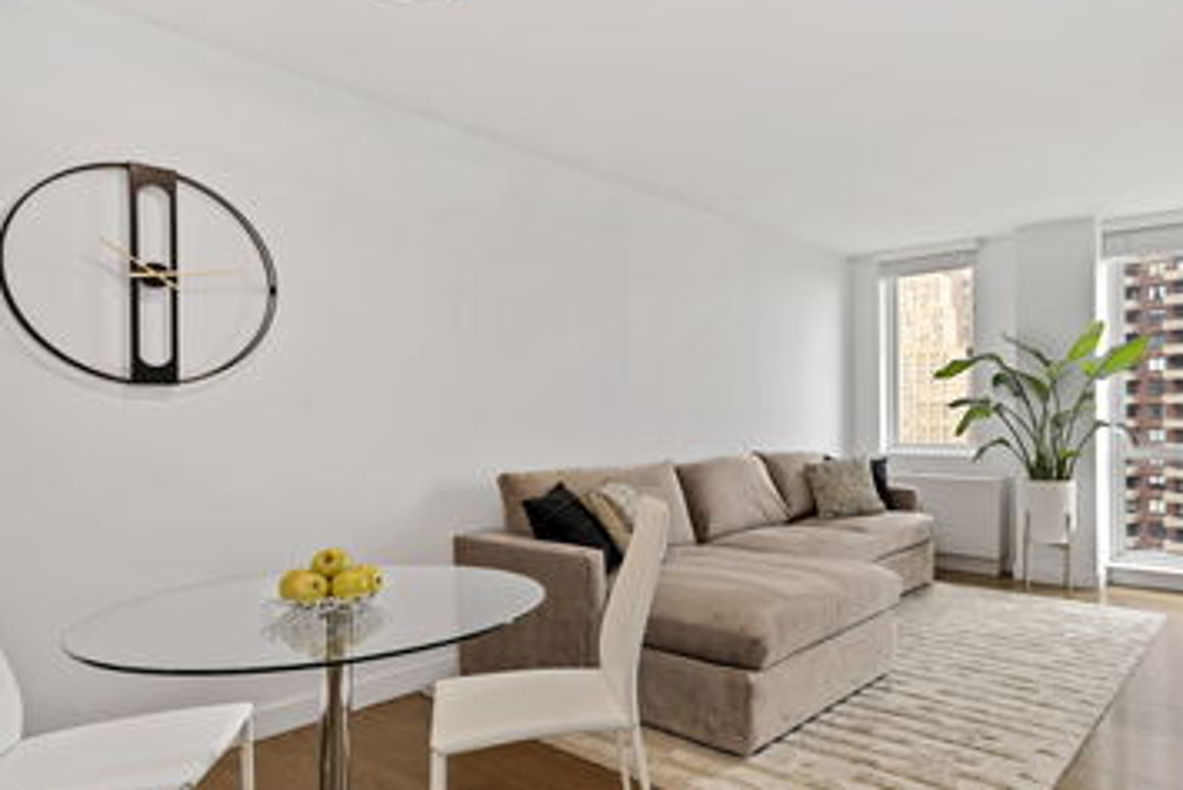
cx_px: 793
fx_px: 756
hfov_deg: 73.6
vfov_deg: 55.1
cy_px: 410
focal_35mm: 23
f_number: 8
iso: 100
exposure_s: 1/2.5
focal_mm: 17
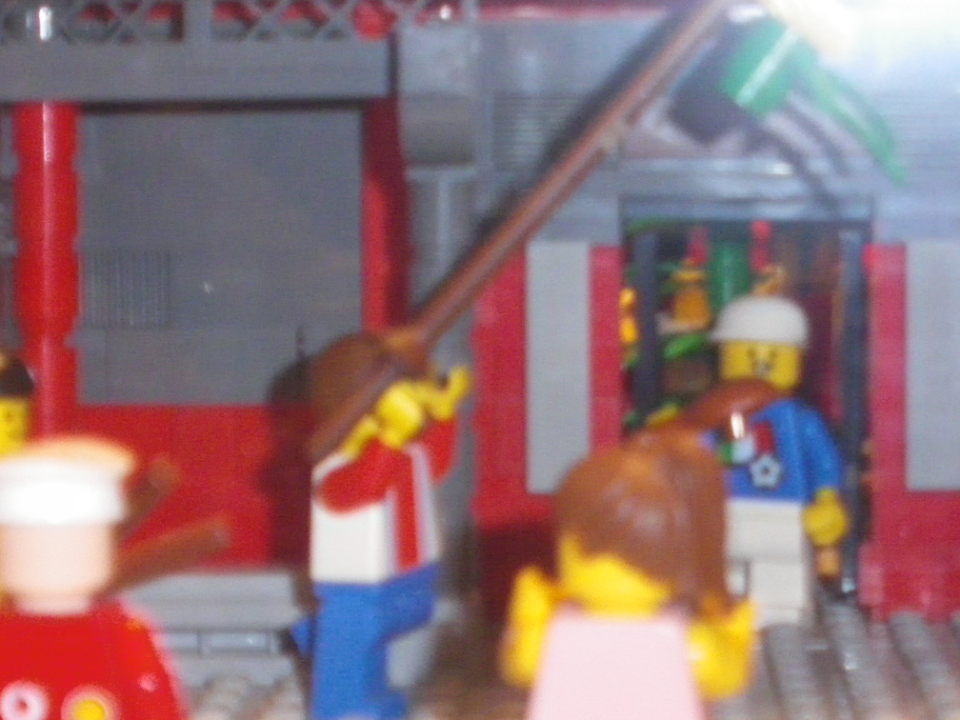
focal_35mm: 96
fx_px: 2662
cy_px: 165
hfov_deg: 20.3
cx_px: 707
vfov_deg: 15.3
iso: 400
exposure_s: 1/50
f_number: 4
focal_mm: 7.5
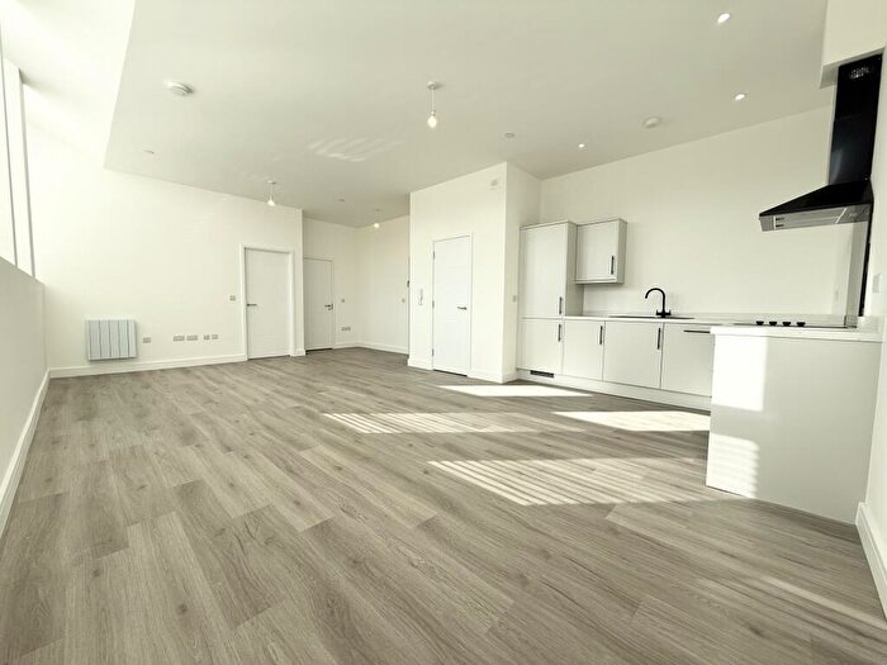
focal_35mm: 14
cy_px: 332
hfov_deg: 102.1
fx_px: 359
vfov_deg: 85.7
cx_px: 444
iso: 50
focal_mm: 2.22
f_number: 2.2
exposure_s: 1/590
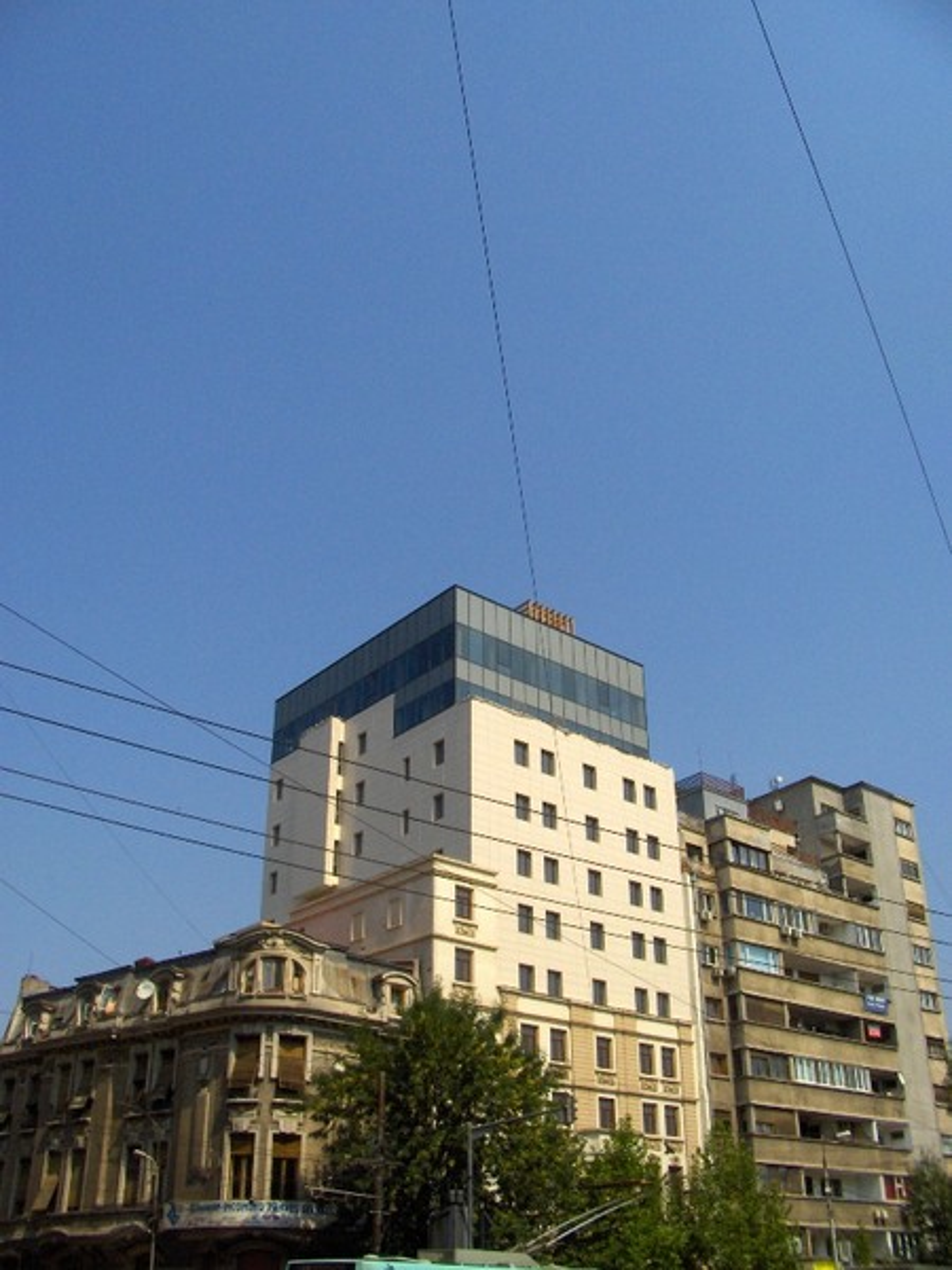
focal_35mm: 35
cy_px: 635
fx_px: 1283
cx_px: 476
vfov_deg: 52.6
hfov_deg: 40.7
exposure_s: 1/2041
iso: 100
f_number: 4.3
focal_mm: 5.8
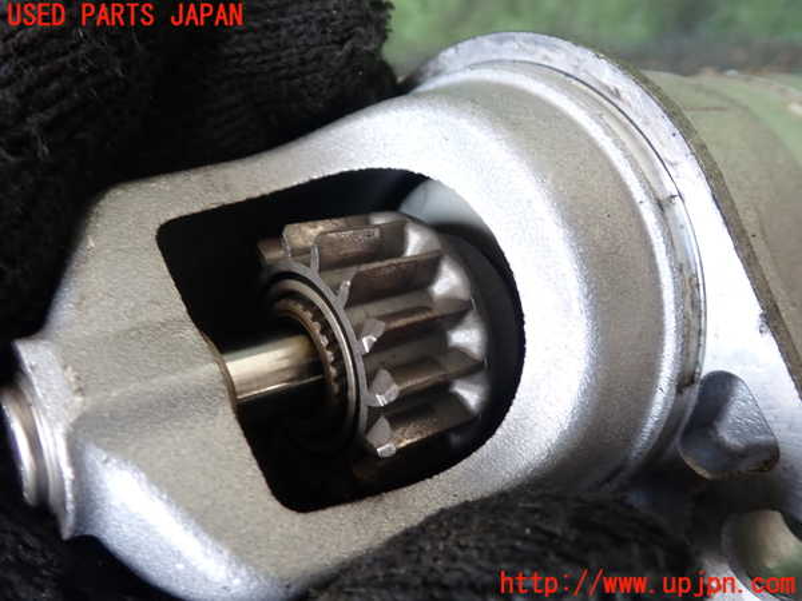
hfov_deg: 60.0
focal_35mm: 30
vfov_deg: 46.8
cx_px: 401
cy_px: 300
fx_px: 695
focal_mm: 5.4
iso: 125
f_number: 2.3
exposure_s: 1/60
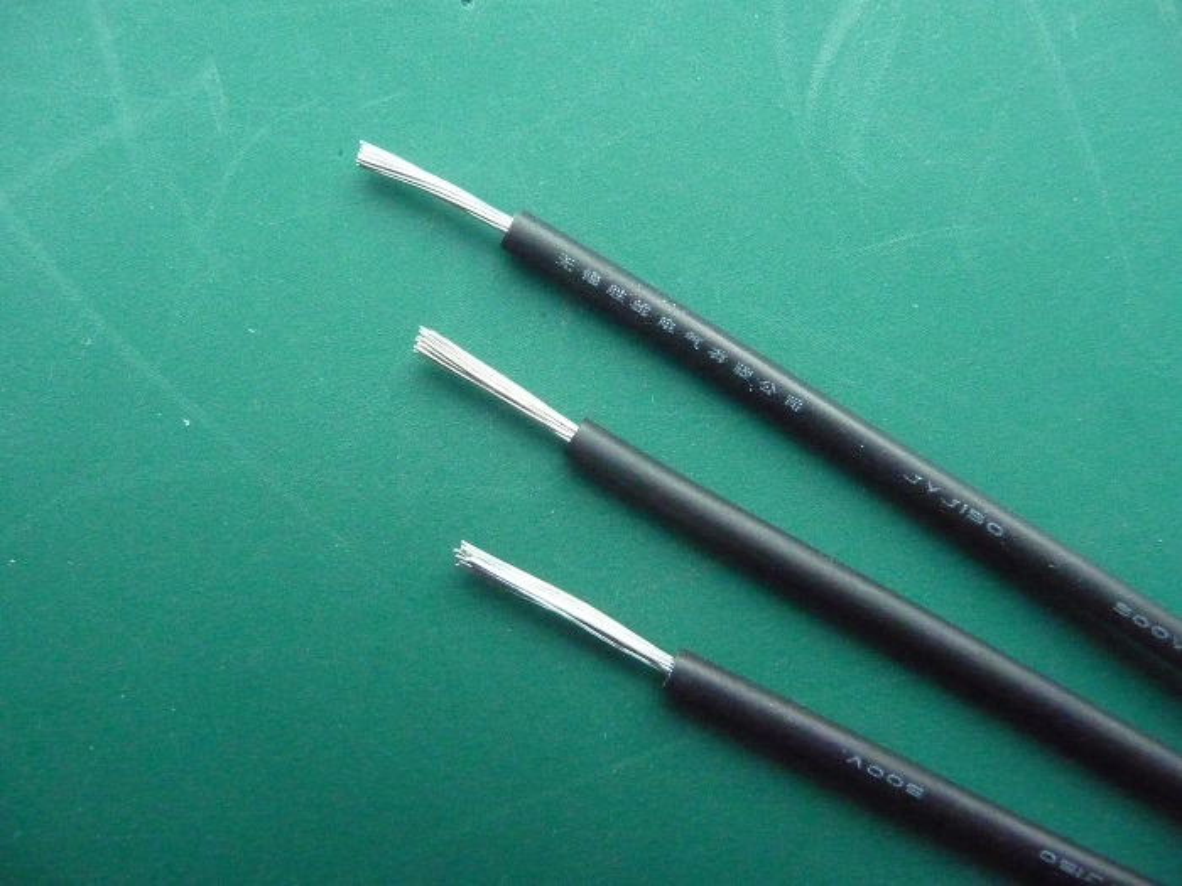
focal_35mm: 30
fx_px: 1024
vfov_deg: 46.8
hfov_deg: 60.0
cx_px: 591
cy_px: 443
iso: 1600
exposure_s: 1/100
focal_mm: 5
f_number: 3.4
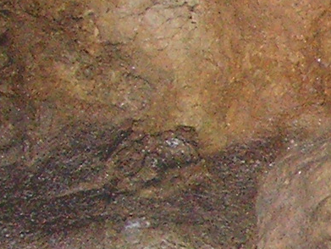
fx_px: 2316
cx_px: 1031
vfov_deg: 6.1
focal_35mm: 242
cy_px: 301
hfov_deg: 7.2
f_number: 2.8
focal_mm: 6.1
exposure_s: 1/45
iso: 160
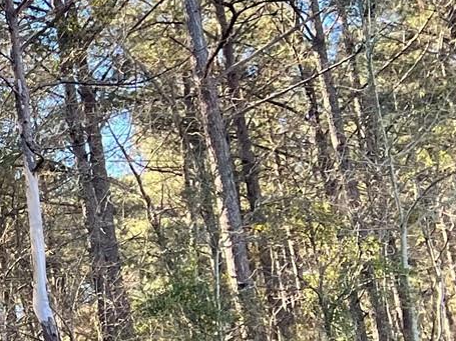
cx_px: -483
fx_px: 1541
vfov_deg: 12.6
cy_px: 214
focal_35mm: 117
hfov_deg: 14.0
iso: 50
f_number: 1.5
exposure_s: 1/523
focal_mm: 5.7
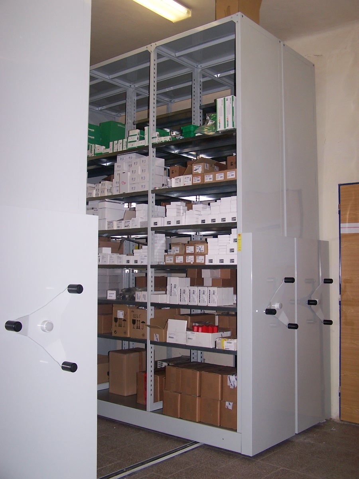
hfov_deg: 37.7
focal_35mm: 38
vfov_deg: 49.0
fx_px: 525
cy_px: 240
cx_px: 180
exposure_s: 1/60
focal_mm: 6.3
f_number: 2.8
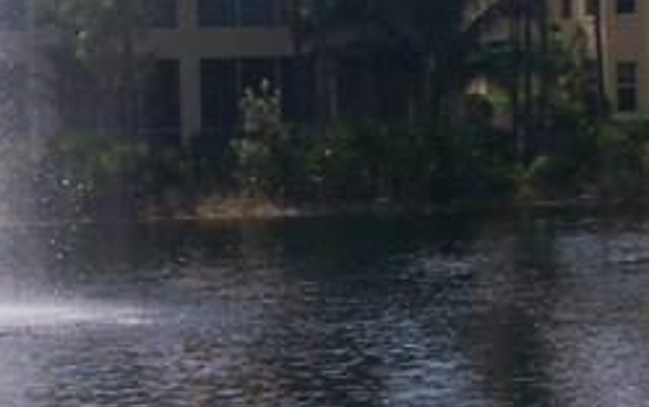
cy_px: 282
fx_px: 2779
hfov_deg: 13.2
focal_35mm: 157
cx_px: 55
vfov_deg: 8.4
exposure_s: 1/1096
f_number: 4.5
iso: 100
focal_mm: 6
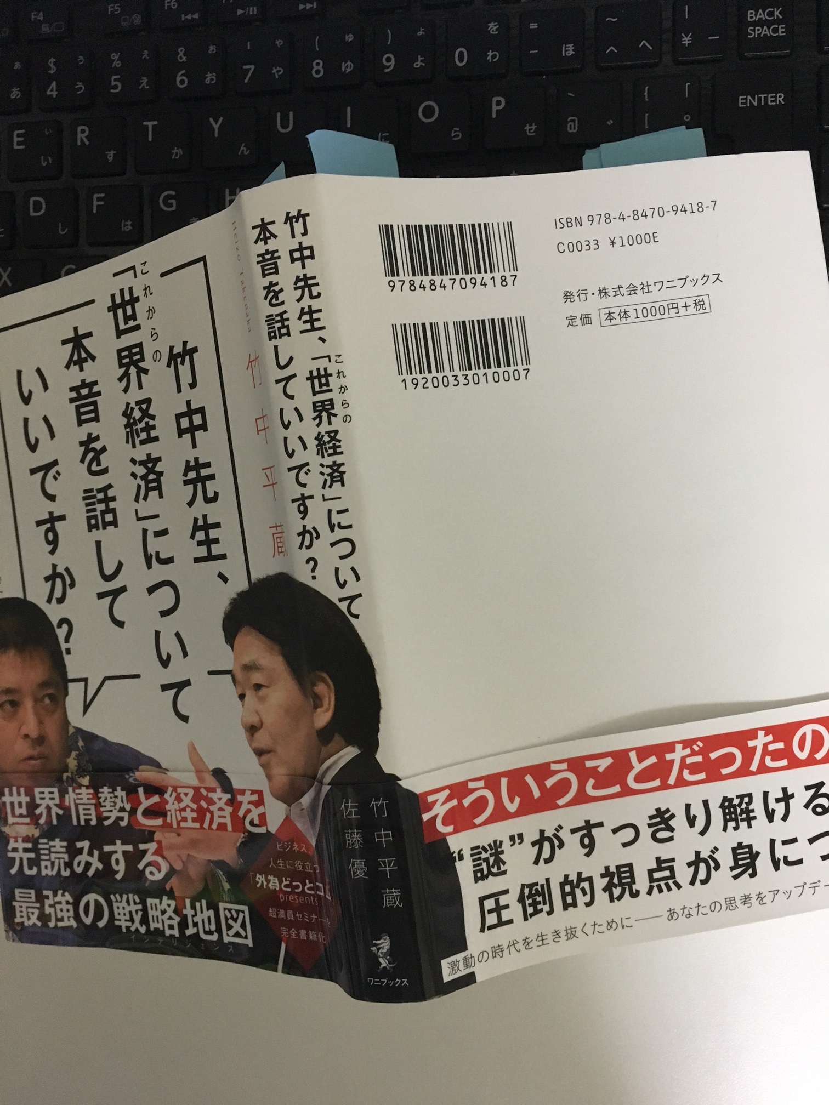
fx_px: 926
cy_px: 552
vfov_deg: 61.7
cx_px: 414
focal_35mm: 29
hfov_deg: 48.2
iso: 200
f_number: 2.2
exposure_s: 1/24
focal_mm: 4.15
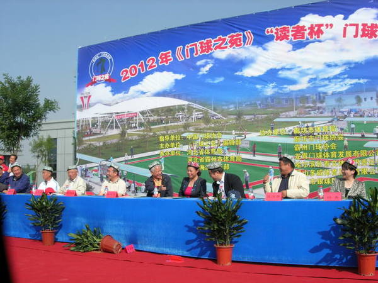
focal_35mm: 38
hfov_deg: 49.0
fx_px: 415
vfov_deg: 37.7
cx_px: 189
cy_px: 142
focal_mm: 7.8
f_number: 4.8
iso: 64
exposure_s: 1/594
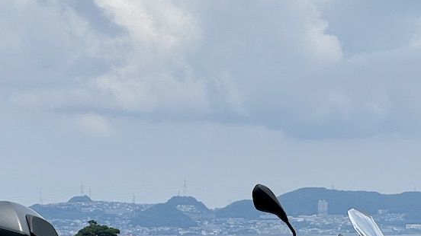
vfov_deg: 5.5
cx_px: 433
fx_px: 2444
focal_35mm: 219
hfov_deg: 9.8
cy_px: 190
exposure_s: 1/1155
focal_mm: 9
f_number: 2.8
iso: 25
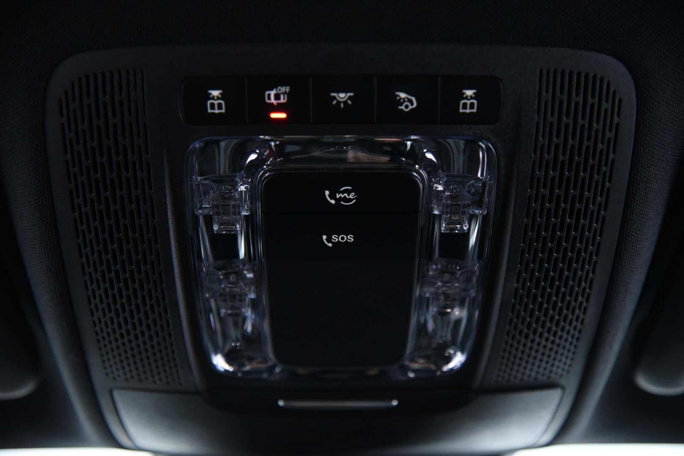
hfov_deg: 28.8
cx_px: 342
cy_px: 228
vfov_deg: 19.5
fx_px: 1330
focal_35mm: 70
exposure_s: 1/20
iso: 4000
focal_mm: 70
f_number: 4
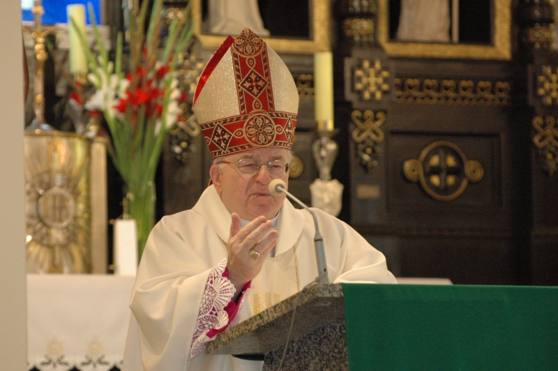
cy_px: 186
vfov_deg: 5.5
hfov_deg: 8.3
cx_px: 279
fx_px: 3833
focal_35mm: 248
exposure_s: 1/60
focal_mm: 165
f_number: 5
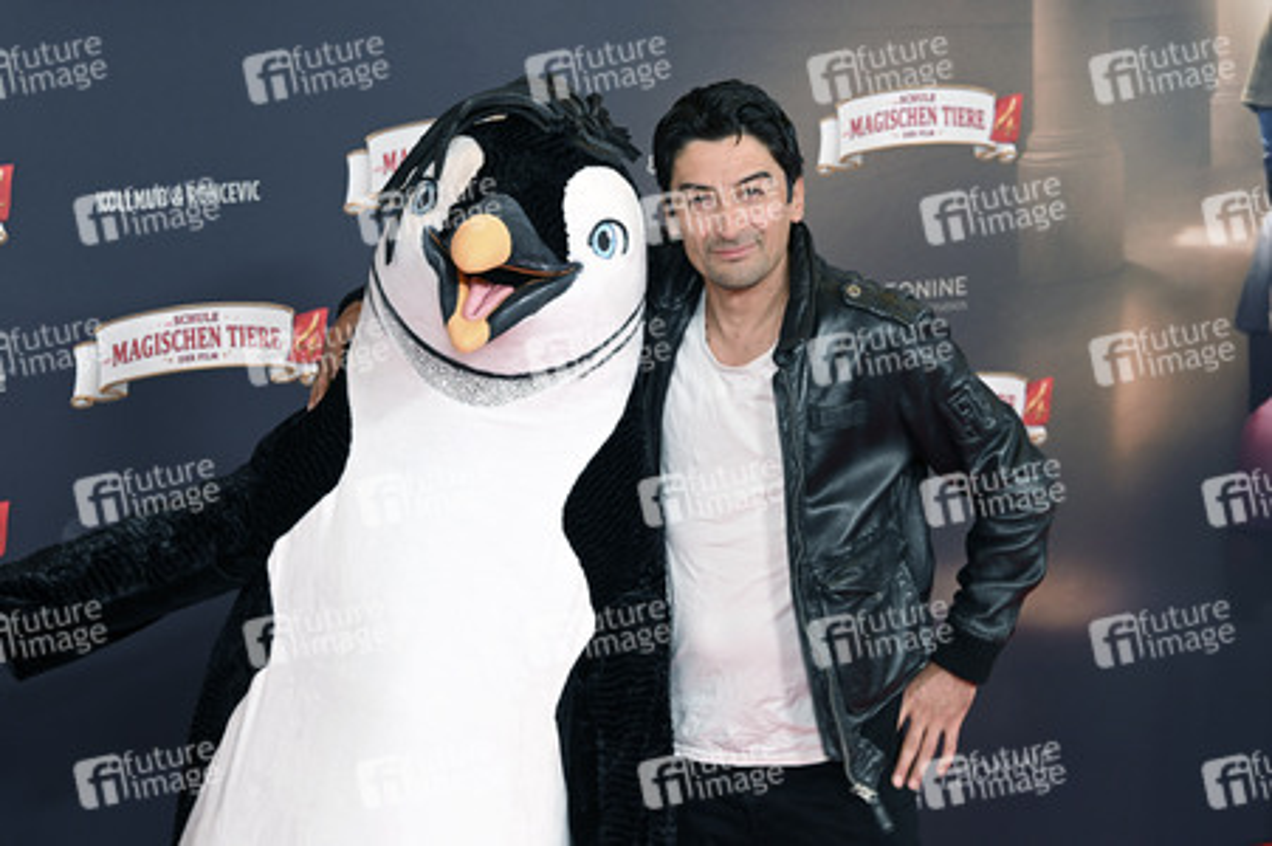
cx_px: 636
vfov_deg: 18.2
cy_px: 423
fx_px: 2648
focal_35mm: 75
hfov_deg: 27.0
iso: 800
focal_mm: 75
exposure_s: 1/160
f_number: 6.3
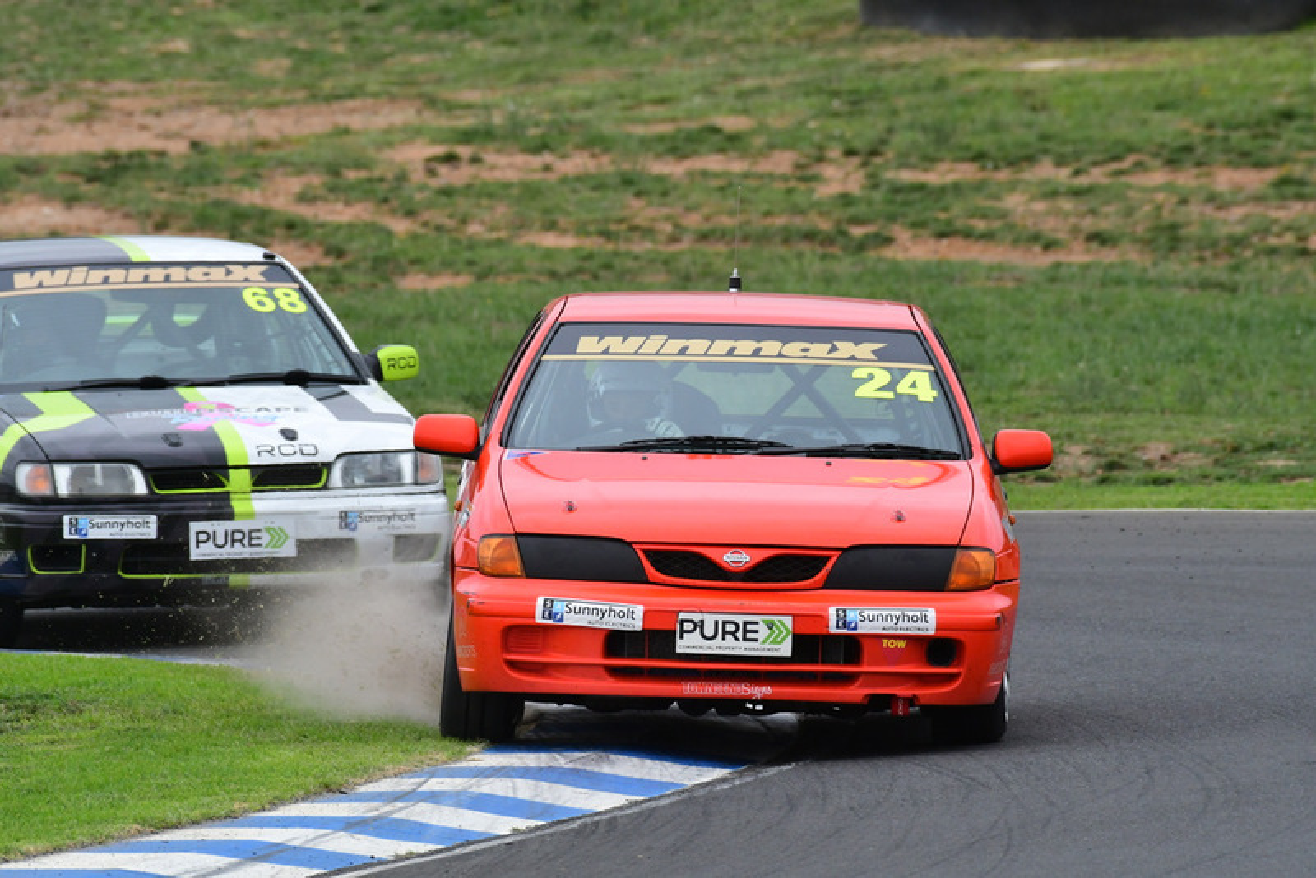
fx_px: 27425
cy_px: 439
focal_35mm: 750
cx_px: 658
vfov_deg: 1.8
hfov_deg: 2.7
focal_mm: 500
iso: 1000
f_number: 11
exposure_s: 1/640
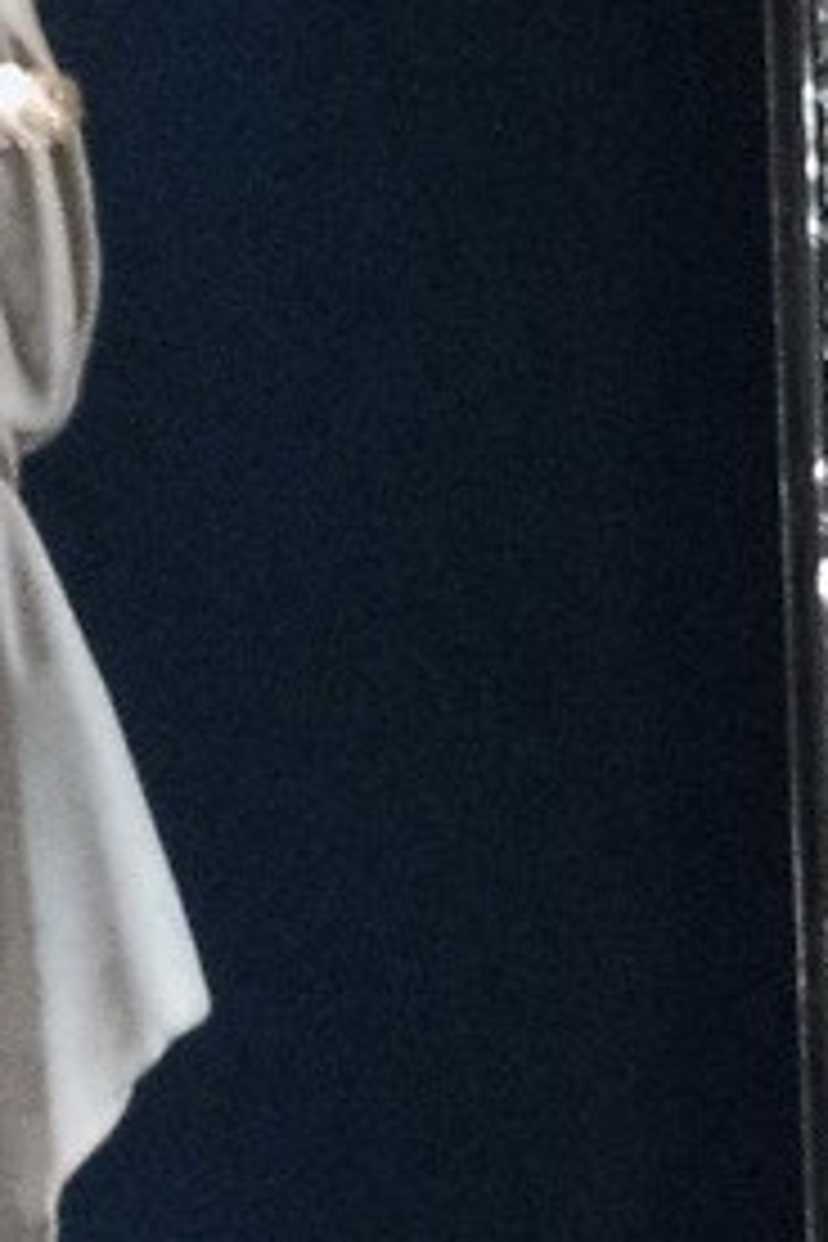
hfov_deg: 1.0
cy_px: 166
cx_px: -734
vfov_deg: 1.5
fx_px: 47170
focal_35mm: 1367
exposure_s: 1/60
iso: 6400
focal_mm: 105
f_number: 5.6
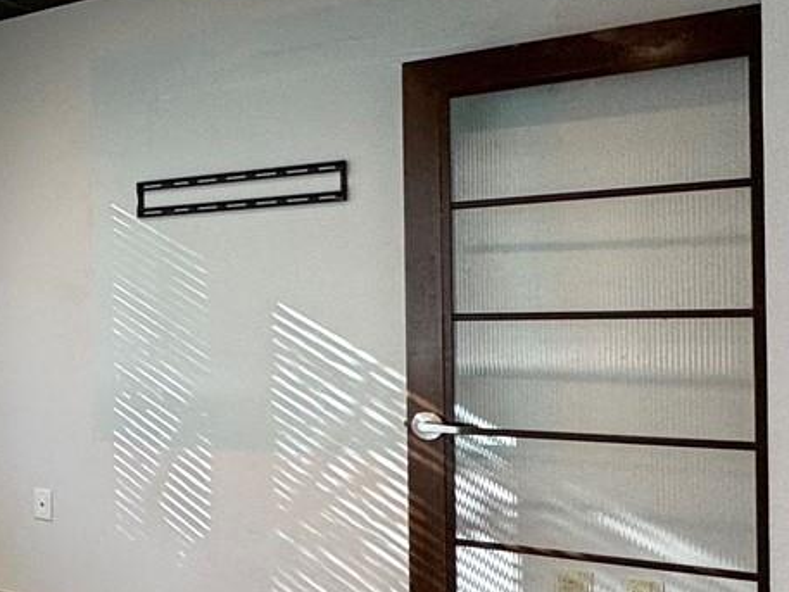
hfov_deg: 28.9
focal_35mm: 49
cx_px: -314
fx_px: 1117
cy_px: 319
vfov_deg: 29.7
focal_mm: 2.22
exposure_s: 1/120
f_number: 2.2
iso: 125
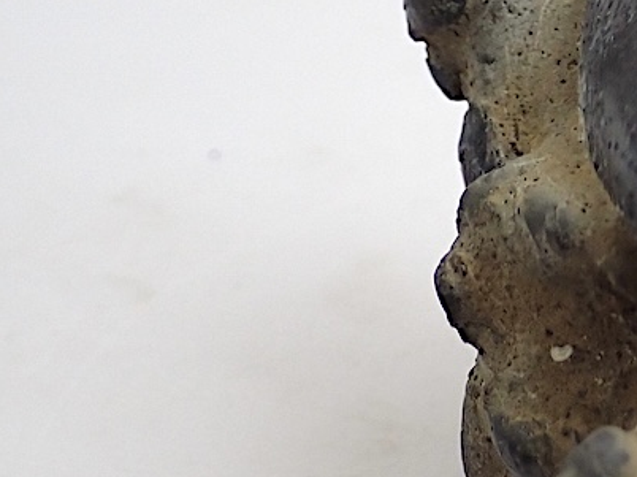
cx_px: 784
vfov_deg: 7.7
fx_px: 3549
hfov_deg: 10.1
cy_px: 398
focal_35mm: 193
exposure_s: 1/60
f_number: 3.6
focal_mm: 11.09
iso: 200
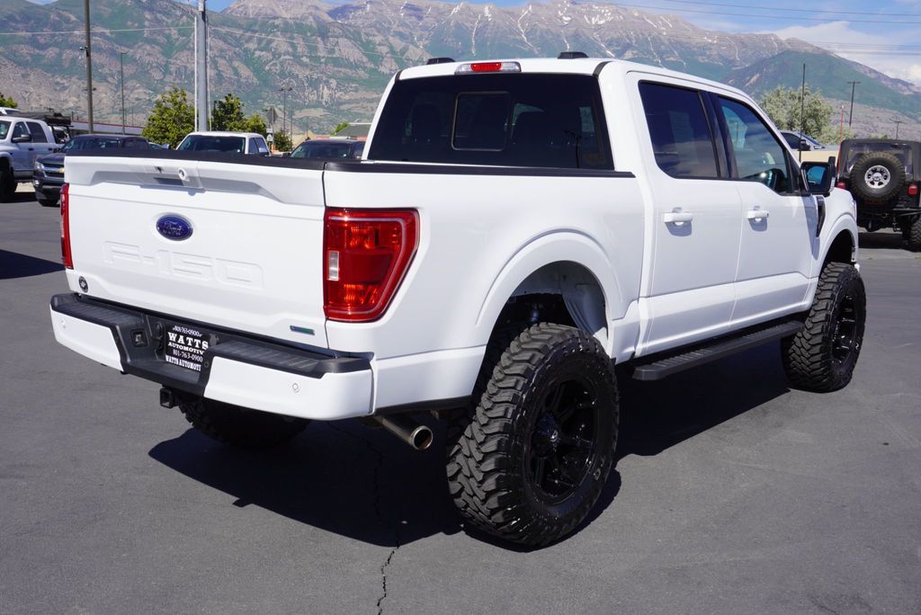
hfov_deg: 53.1
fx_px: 921
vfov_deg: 36.9
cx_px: 460
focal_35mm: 36
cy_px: 308
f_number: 11
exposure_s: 1/200
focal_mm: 24
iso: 100
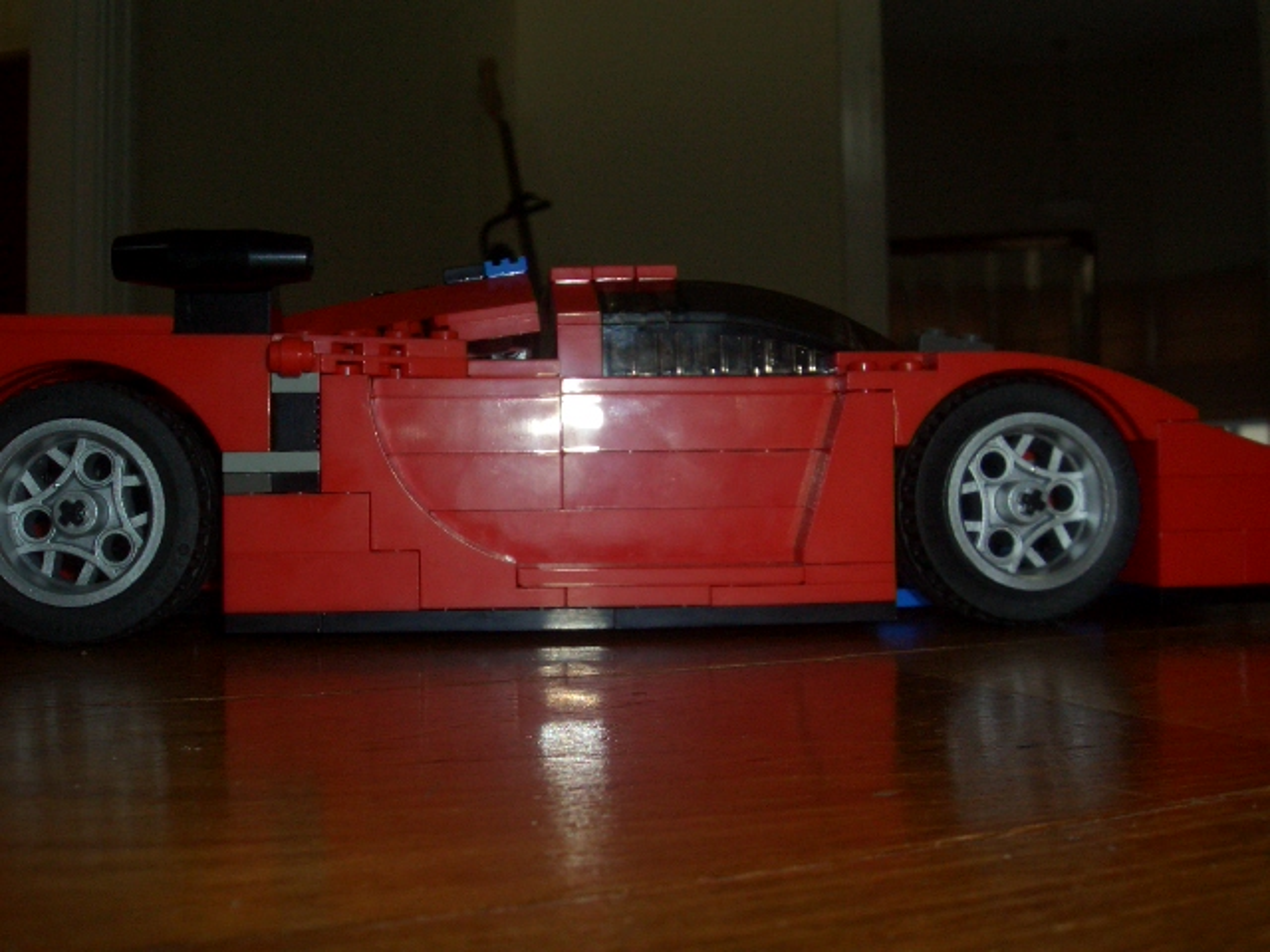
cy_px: 476
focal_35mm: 36
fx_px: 1321
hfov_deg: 51.4
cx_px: 635
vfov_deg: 39.7
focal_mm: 4.8
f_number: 4
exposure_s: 1/40
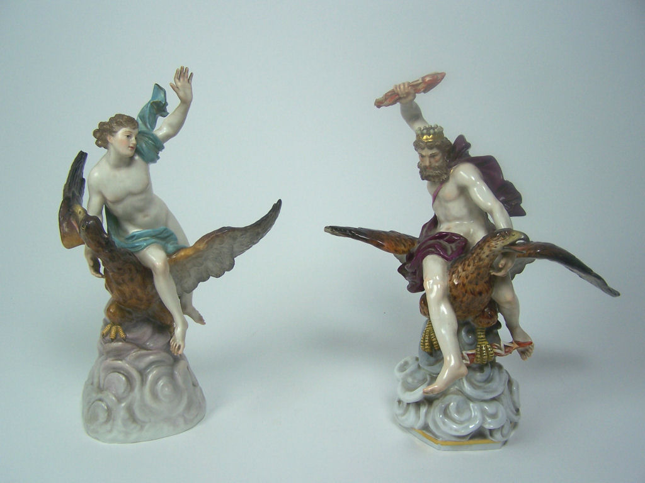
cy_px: 242
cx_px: 322
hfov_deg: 49.0
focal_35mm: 38
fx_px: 708
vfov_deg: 37.7
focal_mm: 6.3
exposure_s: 1/125
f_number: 2.8
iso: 80
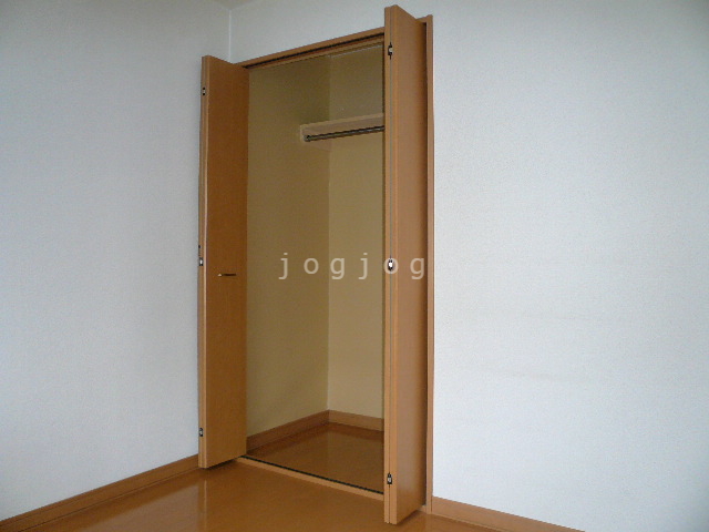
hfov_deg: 63.4
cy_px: 266
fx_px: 573
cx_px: 354
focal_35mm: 28
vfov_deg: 49.7
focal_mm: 4.6
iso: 125
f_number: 2.8
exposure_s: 1/30
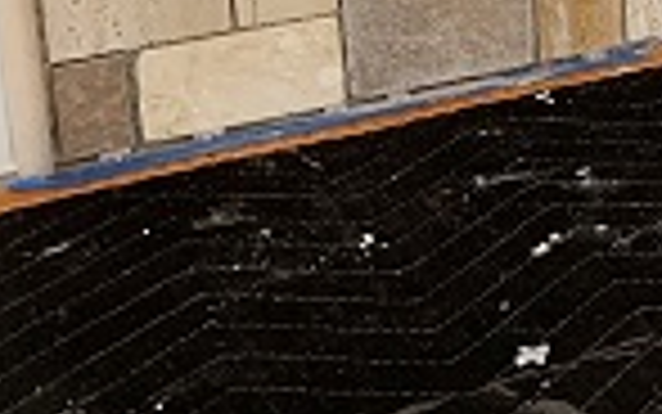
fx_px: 1697
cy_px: -218
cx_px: 937
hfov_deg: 19.7
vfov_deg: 13.1
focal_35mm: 94
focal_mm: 4.25
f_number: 1.8
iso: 250
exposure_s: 1/60
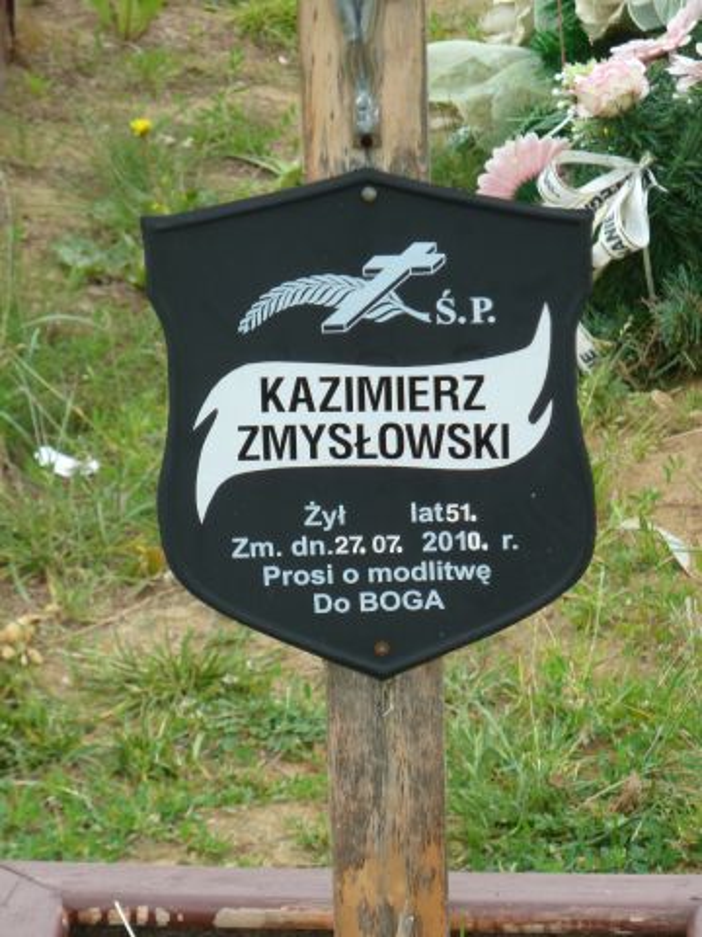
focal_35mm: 182
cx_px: 351
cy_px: 468
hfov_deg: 8.2
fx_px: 4921
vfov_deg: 10.9
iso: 200
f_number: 4.5
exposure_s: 1/125
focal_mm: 29.9
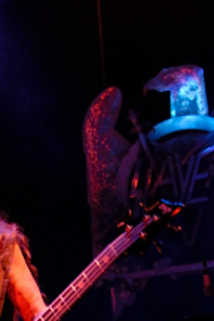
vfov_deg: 13.5
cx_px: 11
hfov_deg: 9.1
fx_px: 1337
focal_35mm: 150
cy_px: 322
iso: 1000
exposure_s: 1/80
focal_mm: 36
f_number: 4.2
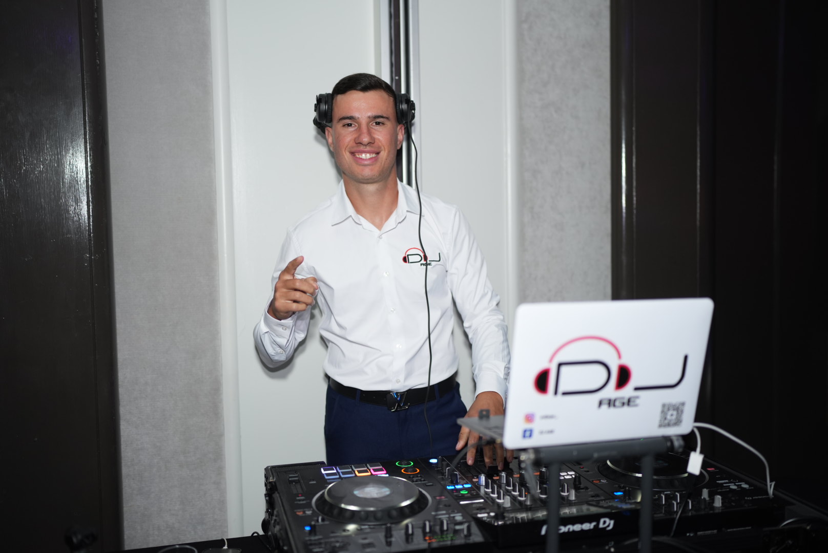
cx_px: 414
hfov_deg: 54.4
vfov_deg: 37.9
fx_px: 806
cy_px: 276
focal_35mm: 35
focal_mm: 35
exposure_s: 1/160
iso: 500
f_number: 1.4
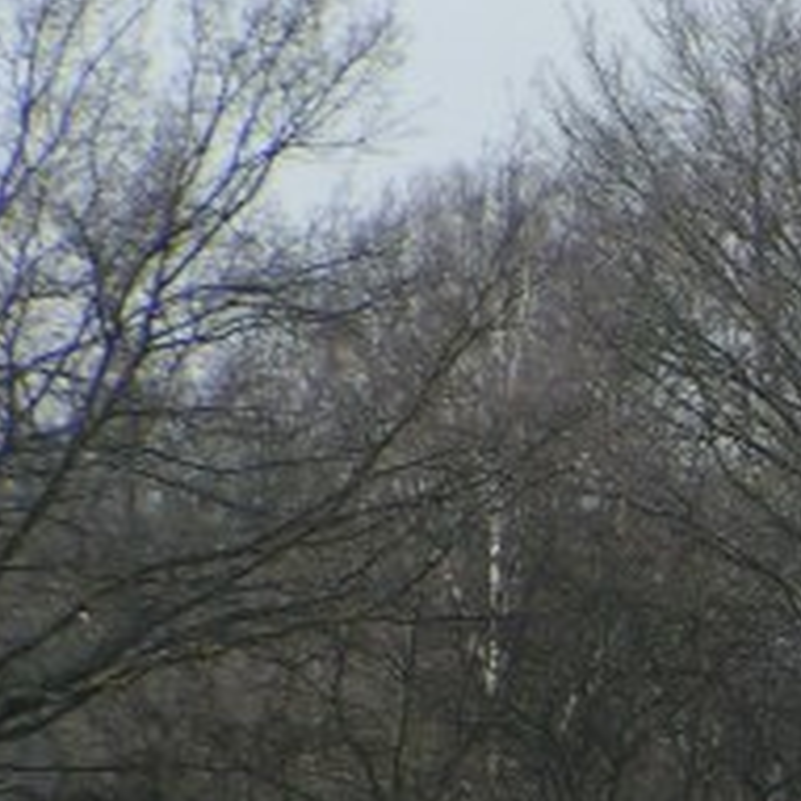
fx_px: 18195
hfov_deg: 2.5
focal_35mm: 695
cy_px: 1166
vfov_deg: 2.5
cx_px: 1623
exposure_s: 1/400
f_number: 5.6
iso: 50
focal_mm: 28.8
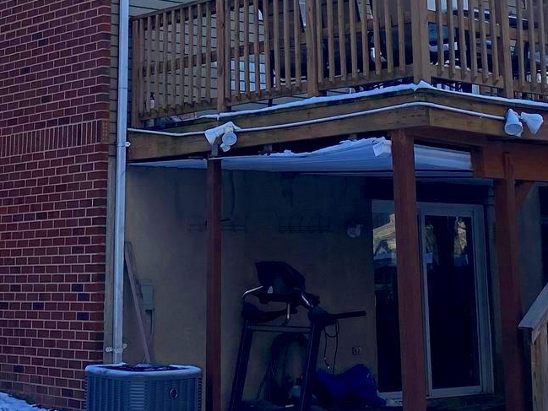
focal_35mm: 82
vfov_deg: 17.3
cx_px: 258
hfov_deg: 23.8
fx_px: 1298
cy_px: -58
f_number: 1.8
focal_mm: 4.25
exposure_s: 1/2141
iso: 32
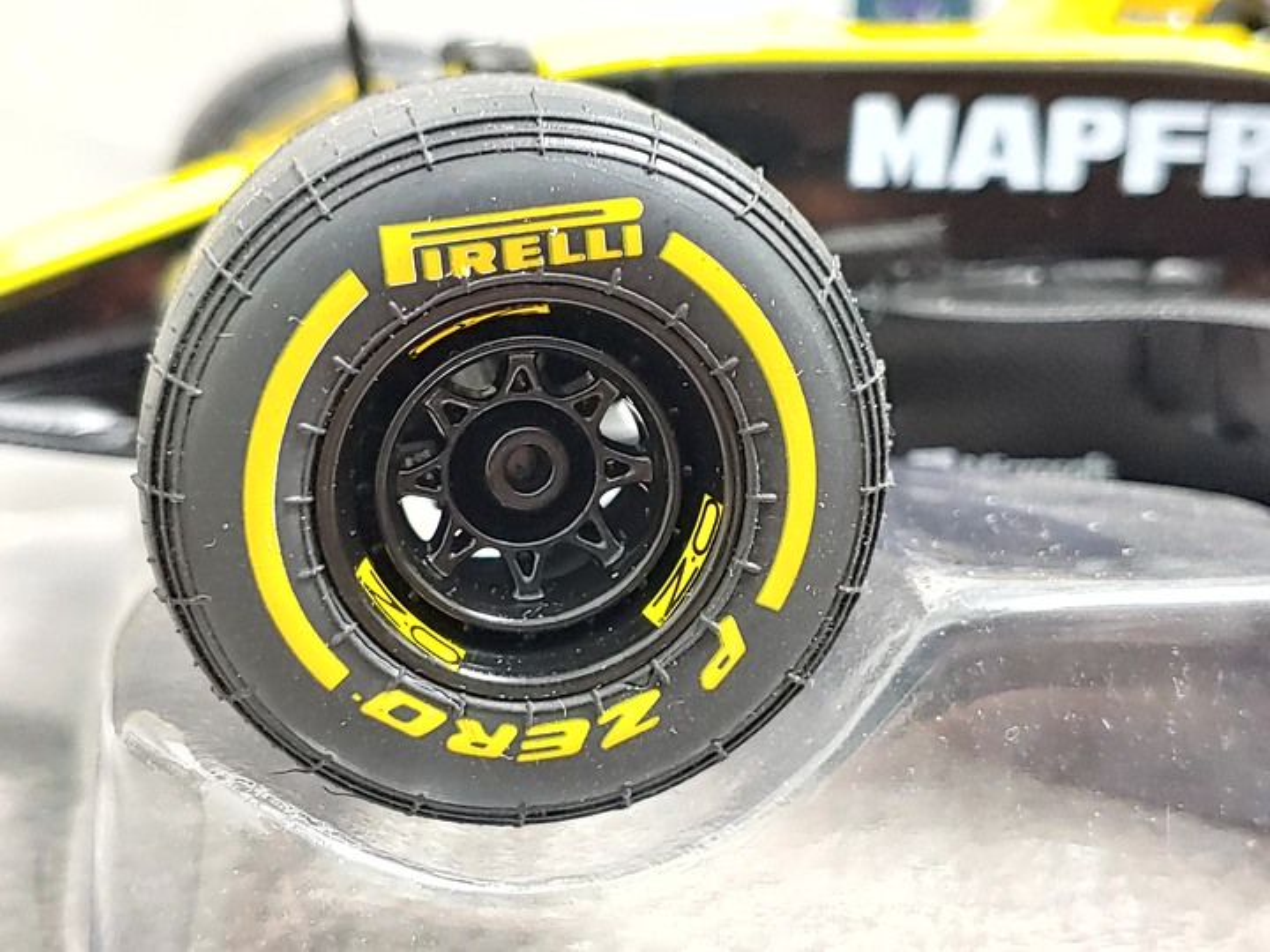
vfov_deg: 30.9
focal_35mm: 47
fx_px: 1724
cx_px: 635
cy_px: 476
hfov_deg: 40.4
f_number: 1.5
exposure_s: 1/17
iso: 950
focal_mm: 4.23
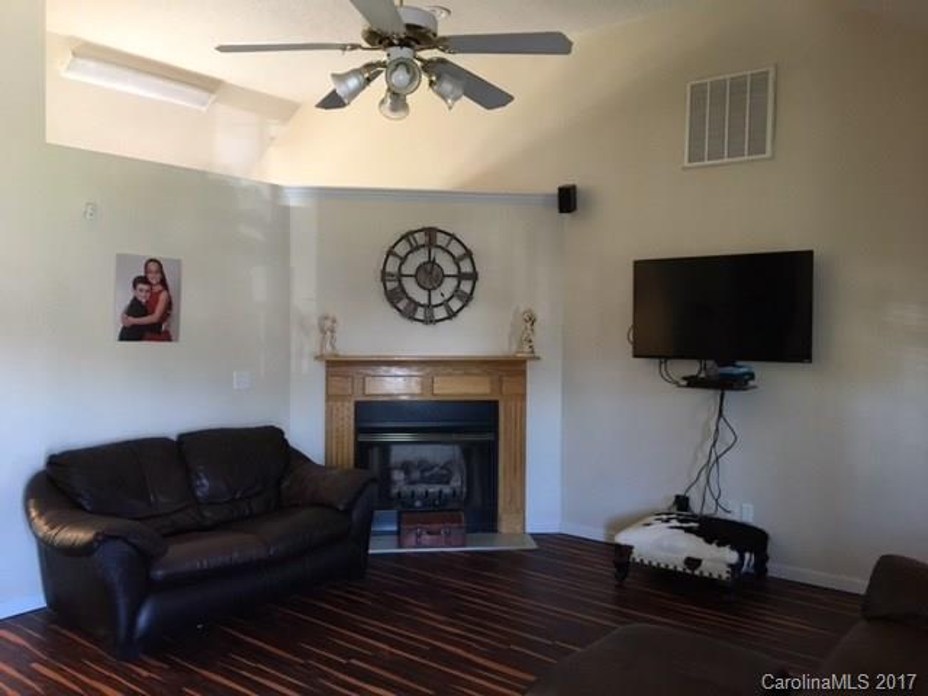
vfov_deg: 48.2
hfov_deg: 61.7
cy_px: 348
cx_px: 464
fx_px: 777
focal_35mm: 29
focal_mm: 4.15
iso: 200
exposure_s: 1/30
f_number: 2.2
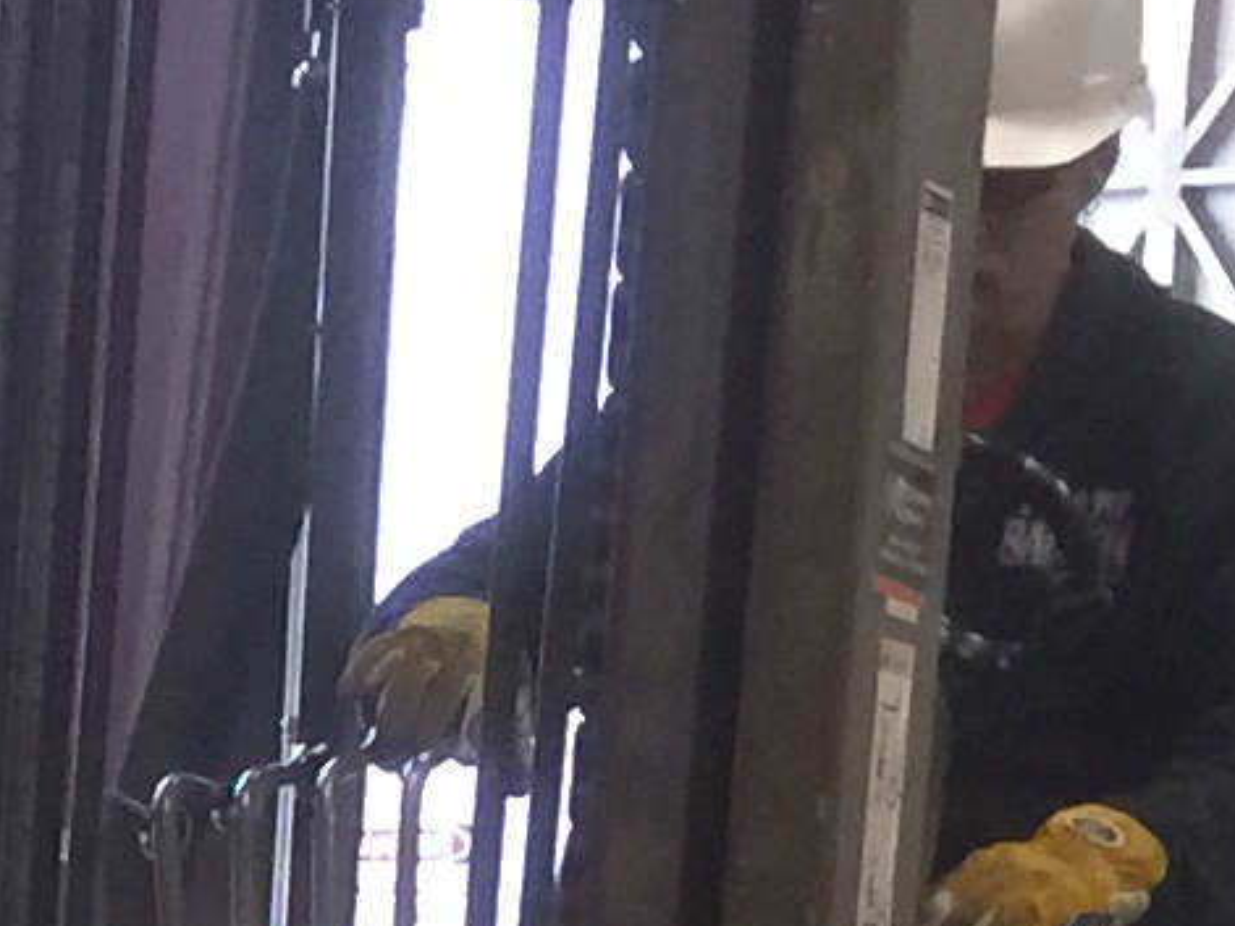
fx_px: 7169
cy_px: 2896
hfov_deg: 9.1
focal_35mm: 201
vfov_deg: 6.6
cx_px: -1471
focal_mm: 4.15
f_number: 2.2
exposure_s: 1/15
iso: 64
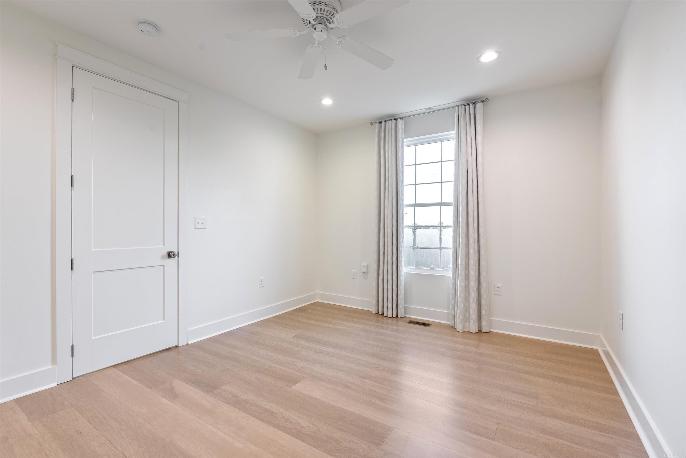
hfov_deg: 96.7
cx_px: 343
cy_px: 229
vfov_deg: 73.8
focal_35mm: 16
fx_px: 305
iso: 250
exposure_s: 1/3
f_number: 9
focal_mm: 16
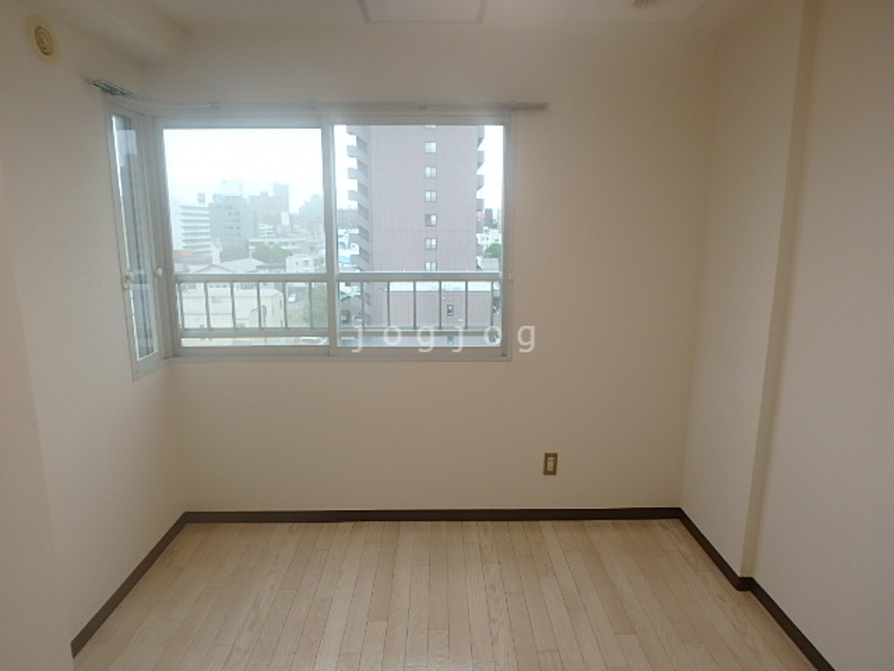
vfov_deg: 63.4
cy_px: 336
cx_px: 447
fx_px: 542
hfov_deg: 79.0
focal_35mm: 21
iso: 125
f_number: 3.5
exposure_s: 1/100
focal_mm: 3.7
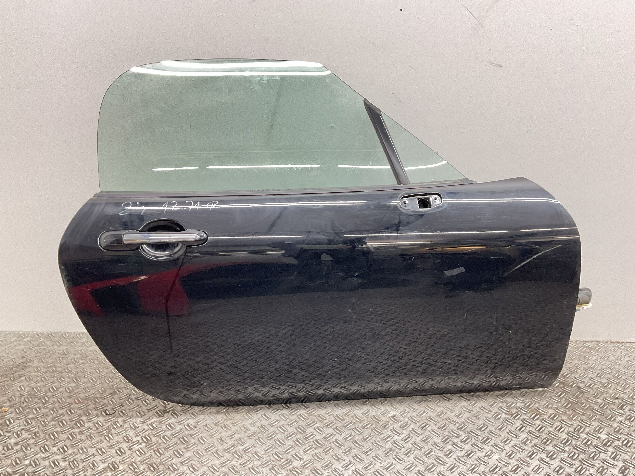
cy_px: 238
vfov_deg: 46.8
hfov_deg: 60.0
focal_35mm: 30
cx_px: 322
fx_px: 550
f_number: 1.8
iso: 160
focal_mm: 3
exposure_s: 1/50
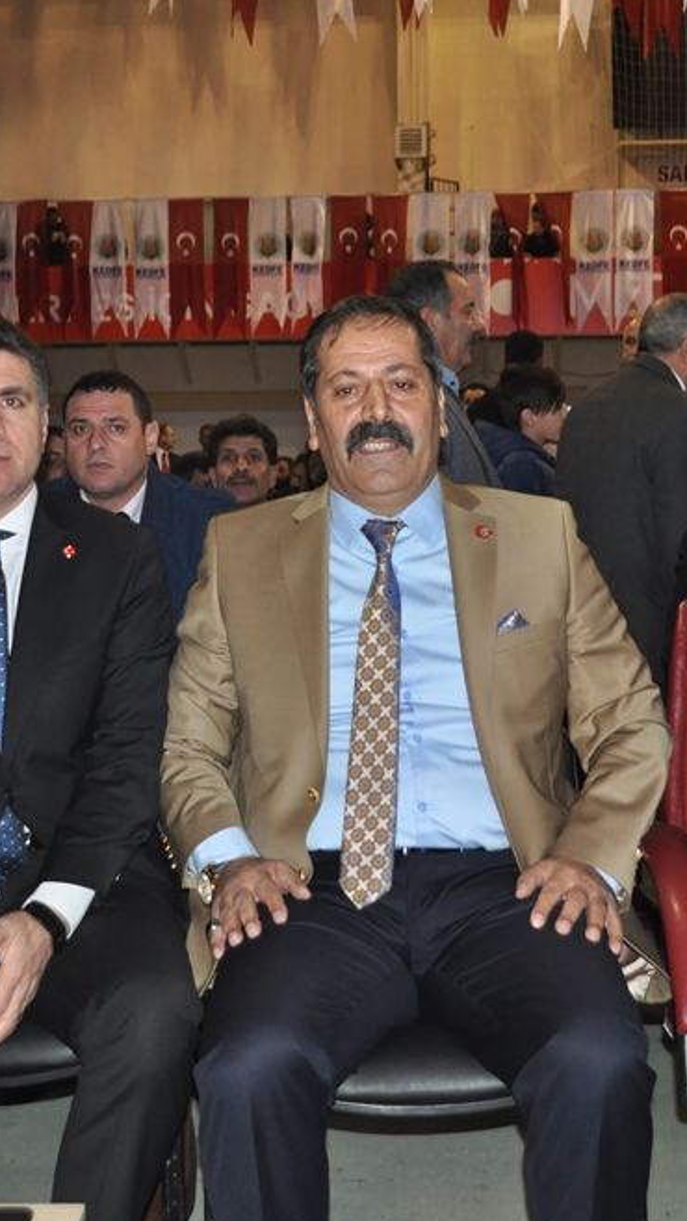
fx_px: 2008
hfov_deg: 19.4
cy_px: 614
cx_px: 297
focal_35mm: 62
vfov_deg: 33.8
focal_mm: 26
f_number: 4.2
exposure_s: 1/60
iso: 800
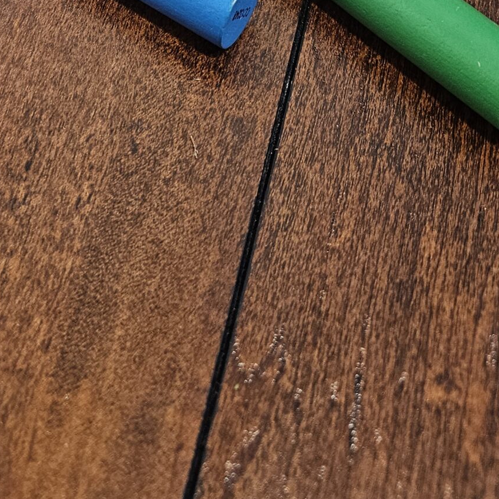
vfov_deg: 23.9
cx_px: 59
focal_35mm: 61
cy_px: -191
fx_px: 995
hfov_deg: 27.3
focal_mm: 6.3
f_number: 1.7
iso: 250
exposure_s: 1/120
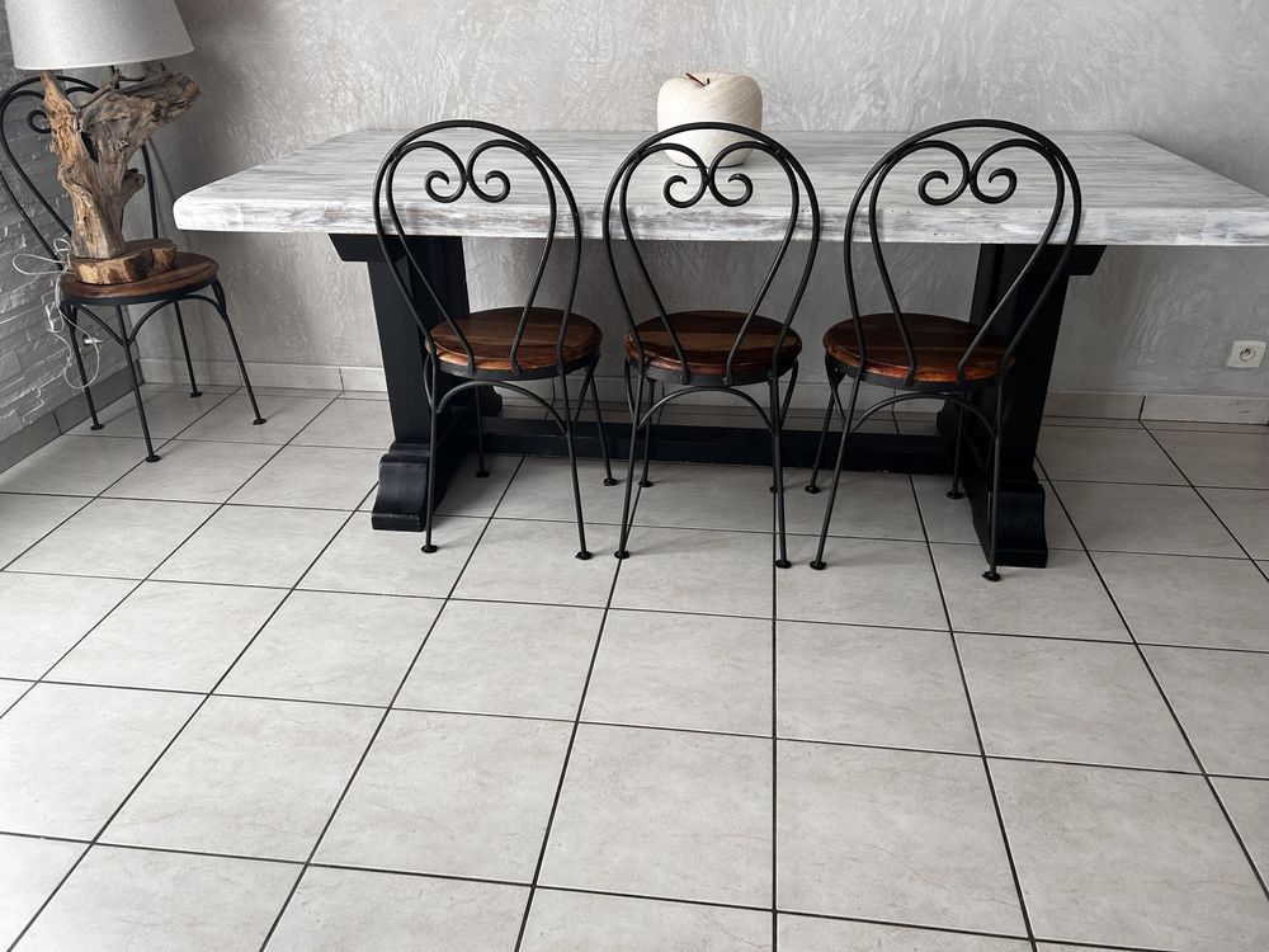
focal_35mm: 26
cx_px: 634
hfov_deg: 67.3
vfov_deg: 53.1
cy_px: 476
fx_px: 953
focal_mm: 5.7
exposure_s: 1/121
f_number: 1.5
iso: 64
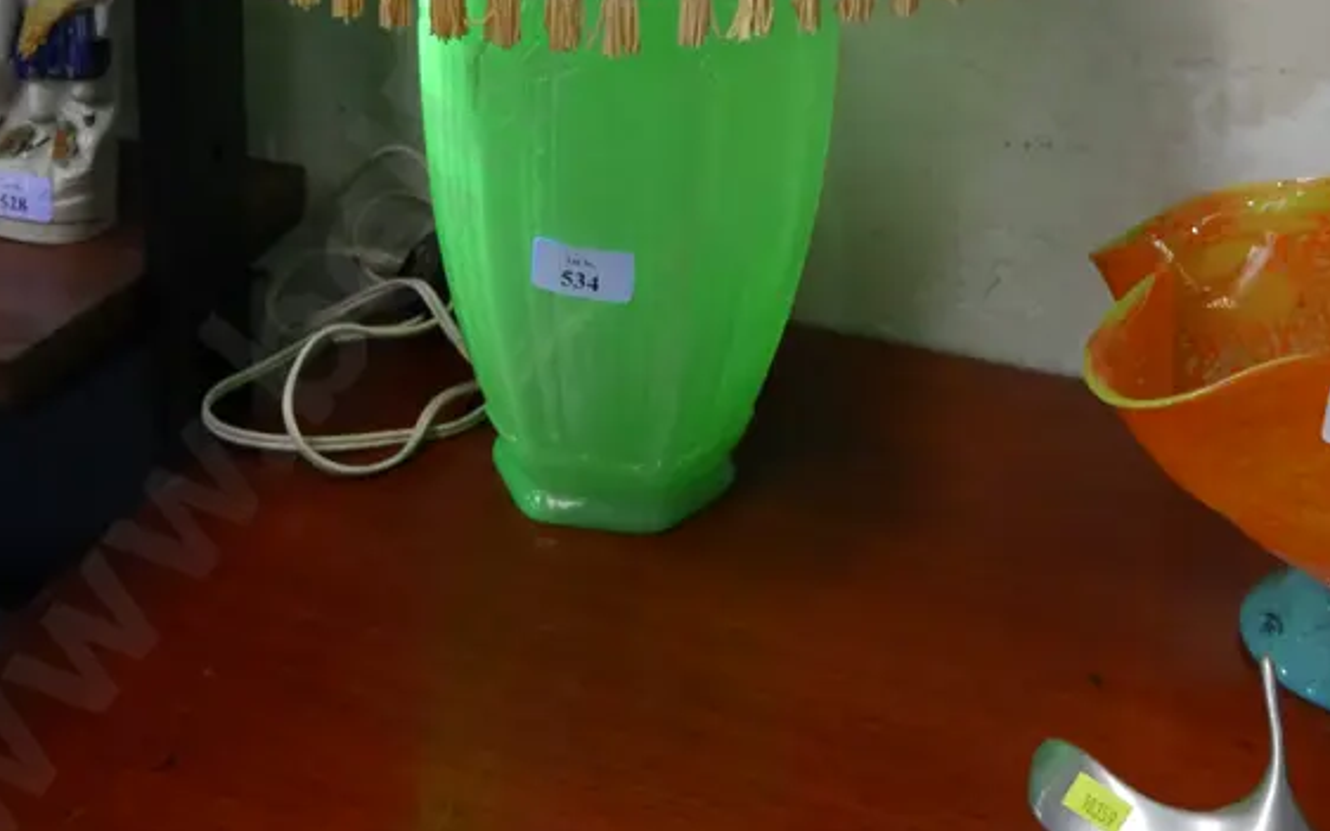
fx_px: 2102
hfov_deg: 35.1
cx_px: 664
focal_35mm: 58
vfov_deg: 21.0
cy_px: -125
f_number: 3.6
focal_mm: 15
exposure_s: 1/60
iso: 2500
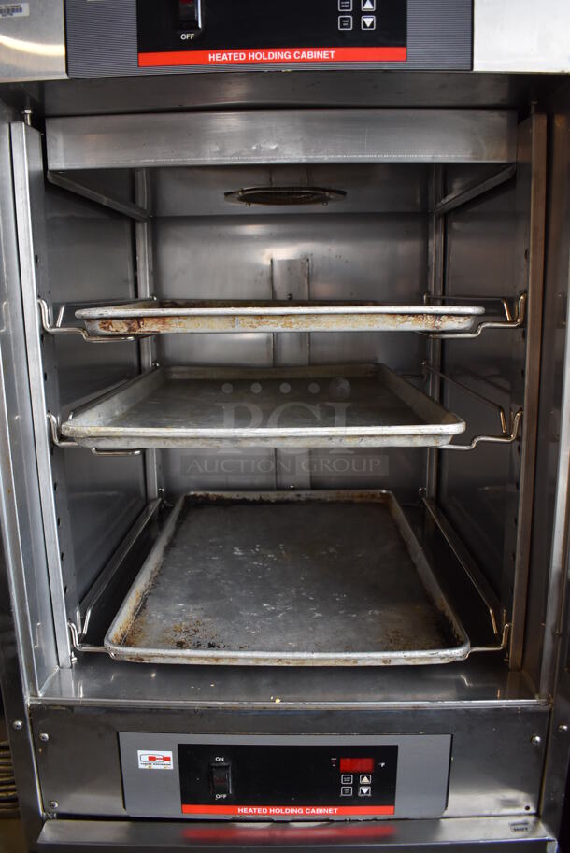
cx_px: 285
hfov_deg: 48.0
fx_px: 640
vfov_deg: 67.3
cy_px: 426
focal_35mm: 27
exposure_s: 1/125
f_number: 3.5
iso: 1000
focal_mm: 18
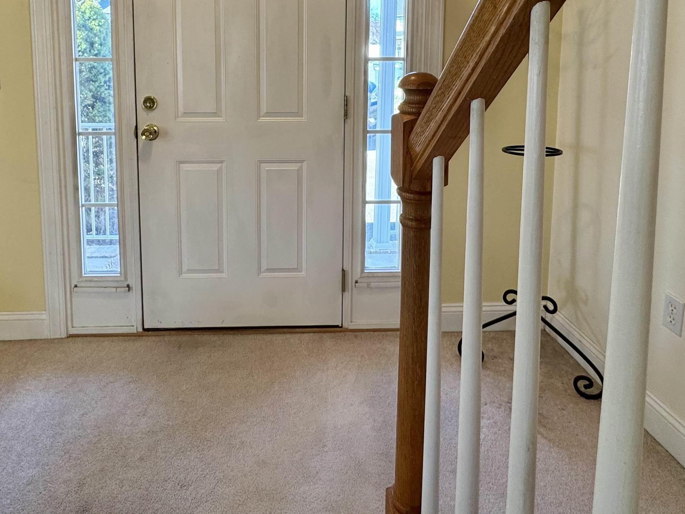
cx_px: 287
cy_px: 102
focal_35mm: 24
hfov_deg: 71.1
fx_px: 475
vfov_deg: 53.0
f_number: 2.2
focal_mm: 2.22
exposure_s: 1/120
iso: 125
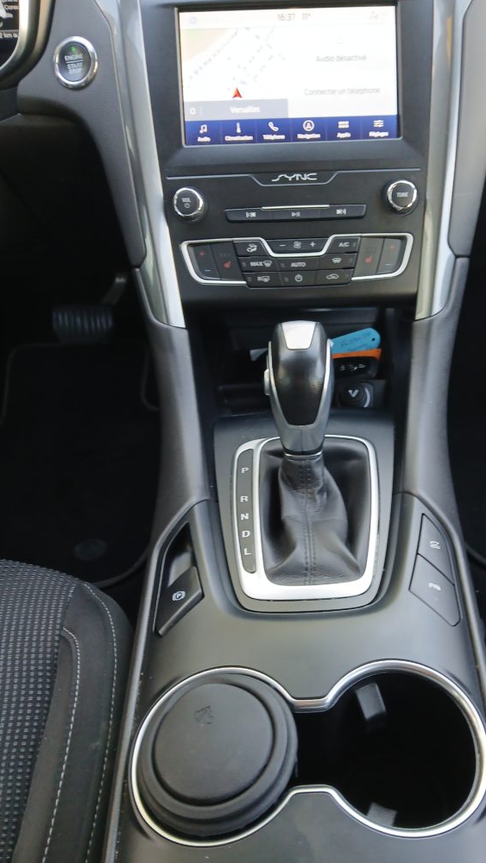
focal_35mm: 29
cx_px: 329
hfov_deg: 39.7
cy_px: 434
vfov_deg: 66.1
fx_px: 664
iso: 200
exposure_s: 1/50
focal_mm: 3.98
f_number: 1.8
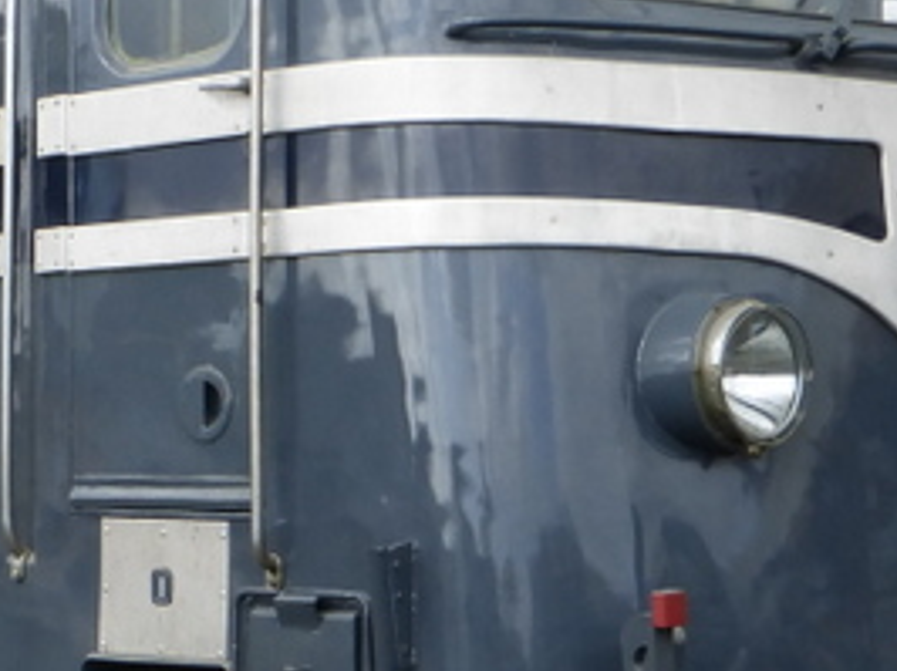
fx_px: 2434
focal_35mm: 94
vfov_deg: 15.7
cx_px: 196
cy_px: 317
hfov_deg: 20.7
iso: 100
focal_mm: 4.3
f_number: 4
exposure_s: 1/250
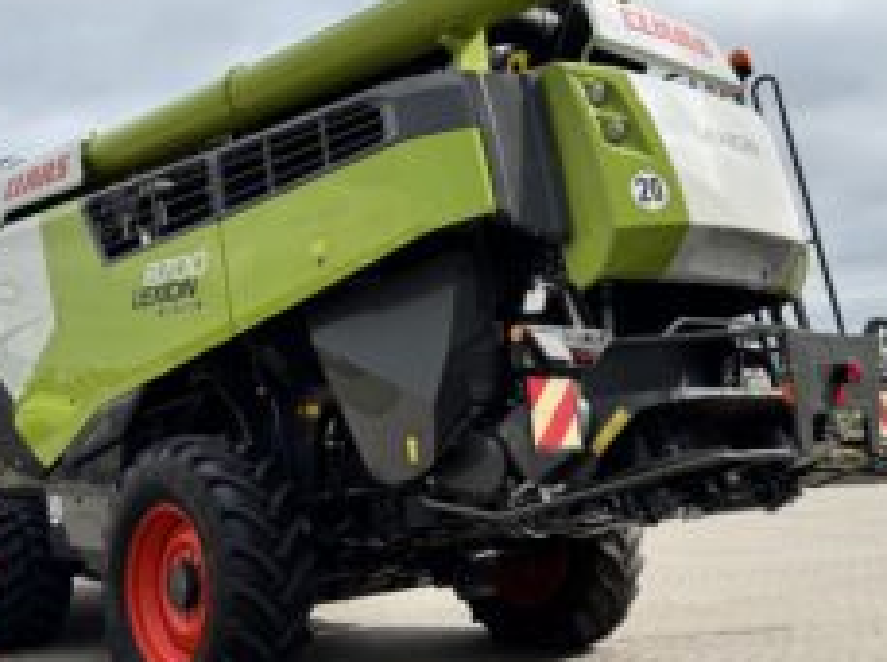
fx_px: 1075
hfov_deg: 44.8
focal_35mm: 42
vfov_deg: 34.3
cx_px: 411
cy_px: 314
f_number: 1.78
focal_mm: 6.76
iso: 80
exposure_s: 1/5814
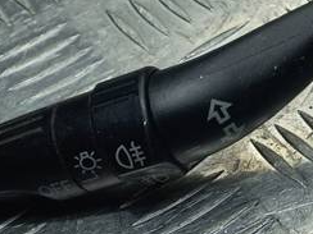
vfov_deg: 14.0
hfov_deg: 16.3
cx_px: 529
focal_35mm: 105
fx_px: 949
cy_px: 56
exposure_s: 1/100
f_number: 1.8
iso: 40
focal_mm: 4.6
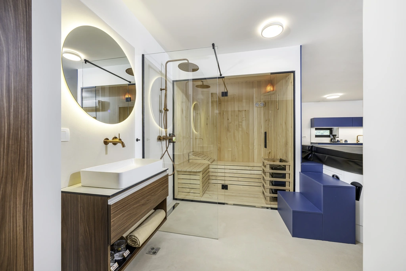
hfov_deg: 104.3
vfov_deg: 81.2
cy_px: 136
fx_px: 158
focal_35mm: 14
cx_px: 203
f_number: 7.1
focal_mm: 14
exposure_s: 1/50
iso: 320
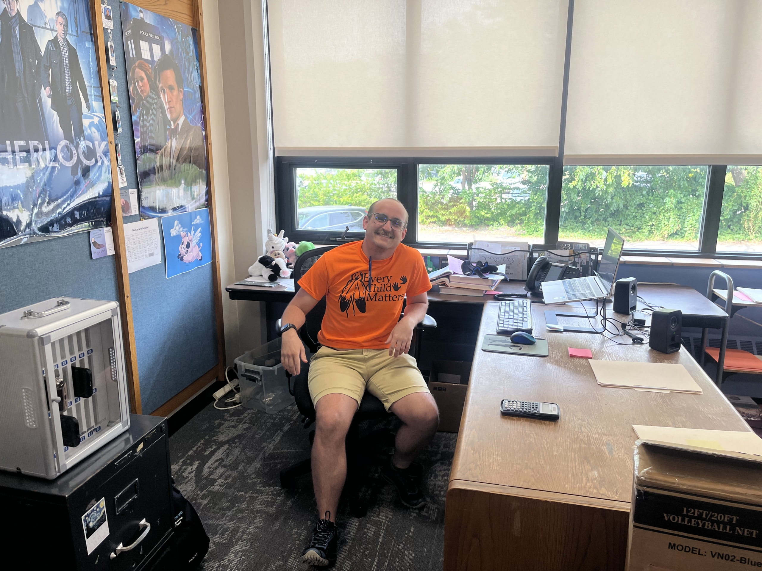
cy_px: 286
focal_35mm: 26
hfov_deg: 67.3
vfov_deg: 53.1
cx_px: 381
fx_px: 572
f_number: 1.6
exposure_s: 1/120
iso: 64
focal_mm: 5.1
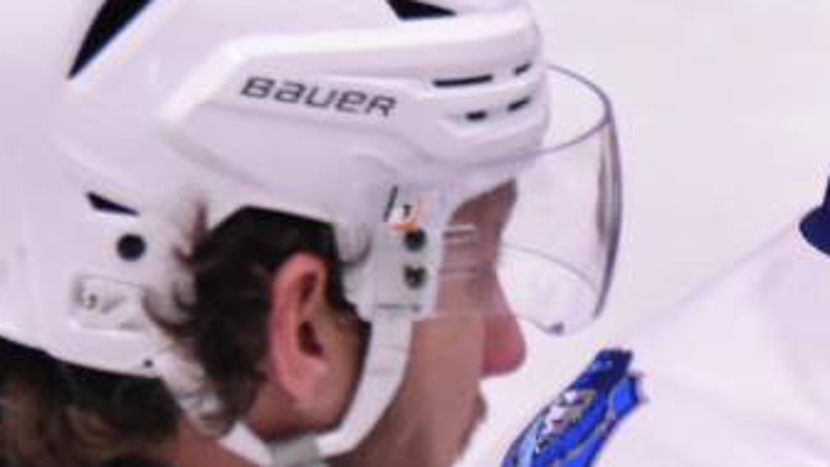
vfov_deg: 0.5
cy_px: 450
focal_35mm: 2425
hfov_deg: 0.9
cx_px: 1233
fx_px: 53370
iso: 4000
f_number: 6
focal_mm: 320
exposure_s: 1/400
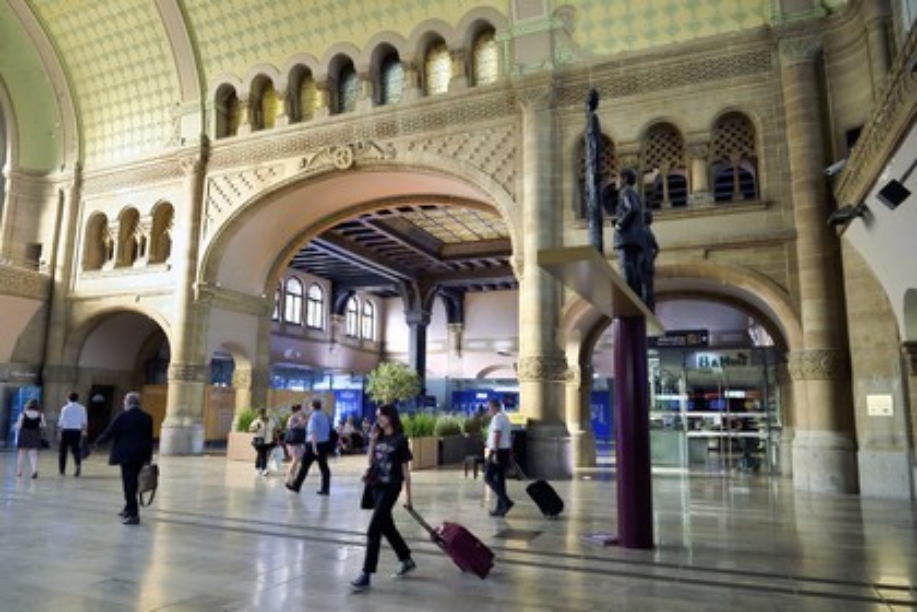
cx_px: 458
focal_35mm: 24
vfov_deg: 53.1
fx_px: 611
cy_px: 306
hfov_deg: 73.7
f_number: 5.6
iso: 1250
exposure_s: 1/100
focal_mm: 24
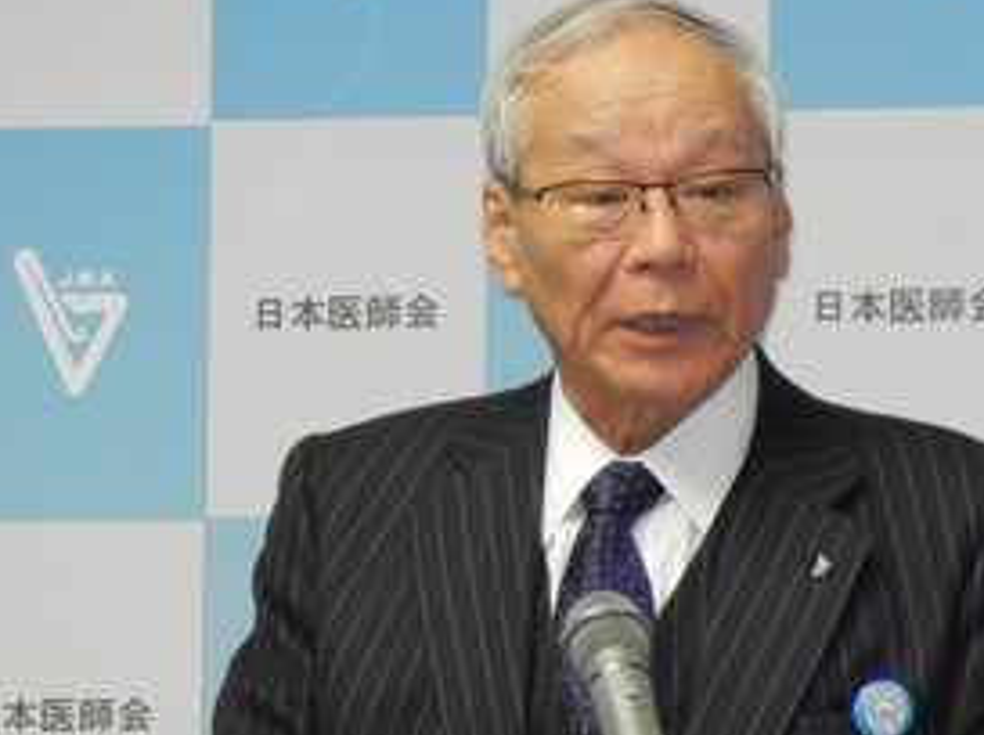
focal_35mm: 223
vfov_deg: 6.6
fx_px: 6331
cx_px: 706
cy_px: 440
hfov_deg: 8.9
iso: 800
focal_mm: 27.4
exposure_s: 1/60
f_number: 4.6
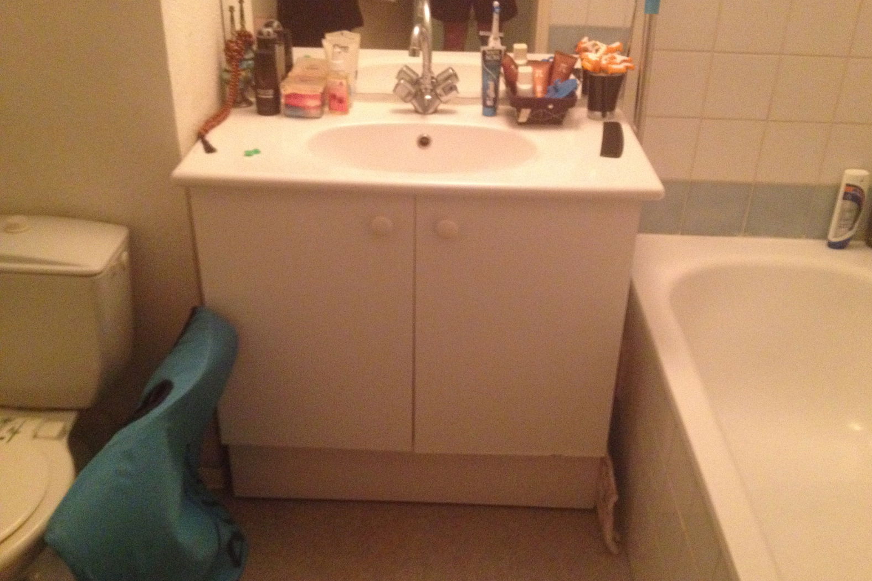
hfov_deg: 51.9
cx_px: 443
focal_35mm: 37
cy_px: 296
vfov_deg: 35.9
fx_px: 896
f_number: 2.4
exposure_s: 1/15
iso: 500
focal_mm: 4.28
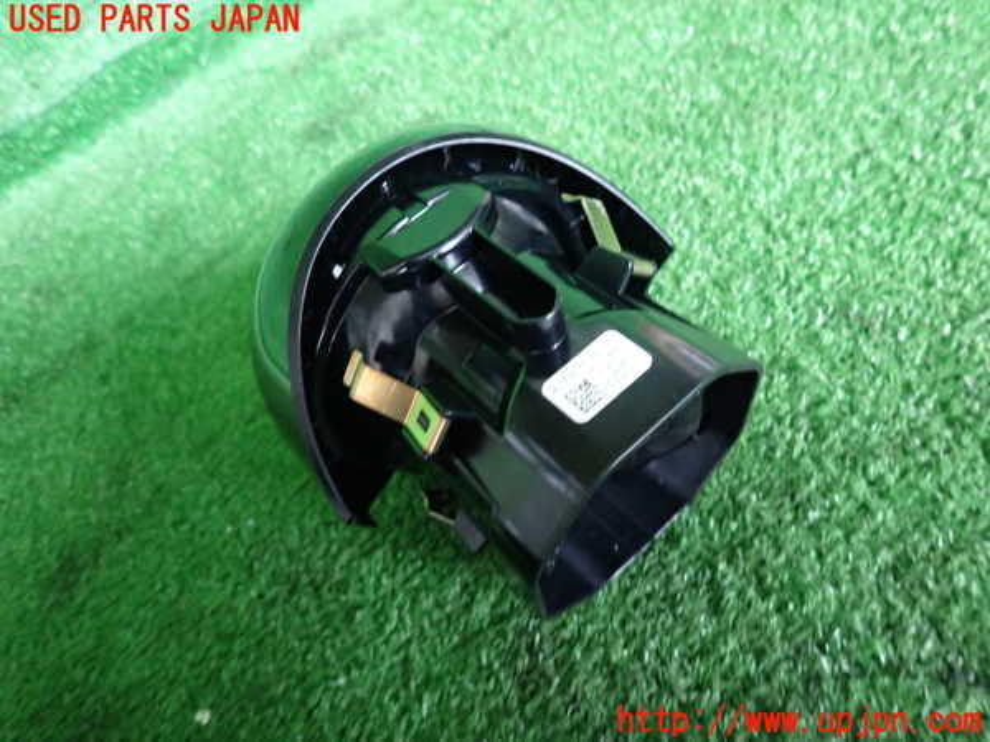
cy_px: 371
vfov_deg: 54.9
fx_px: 715
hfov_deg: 69.4
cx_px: 495
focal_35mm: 25
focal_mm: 4.5
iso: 500
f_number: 2
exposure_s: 1/30
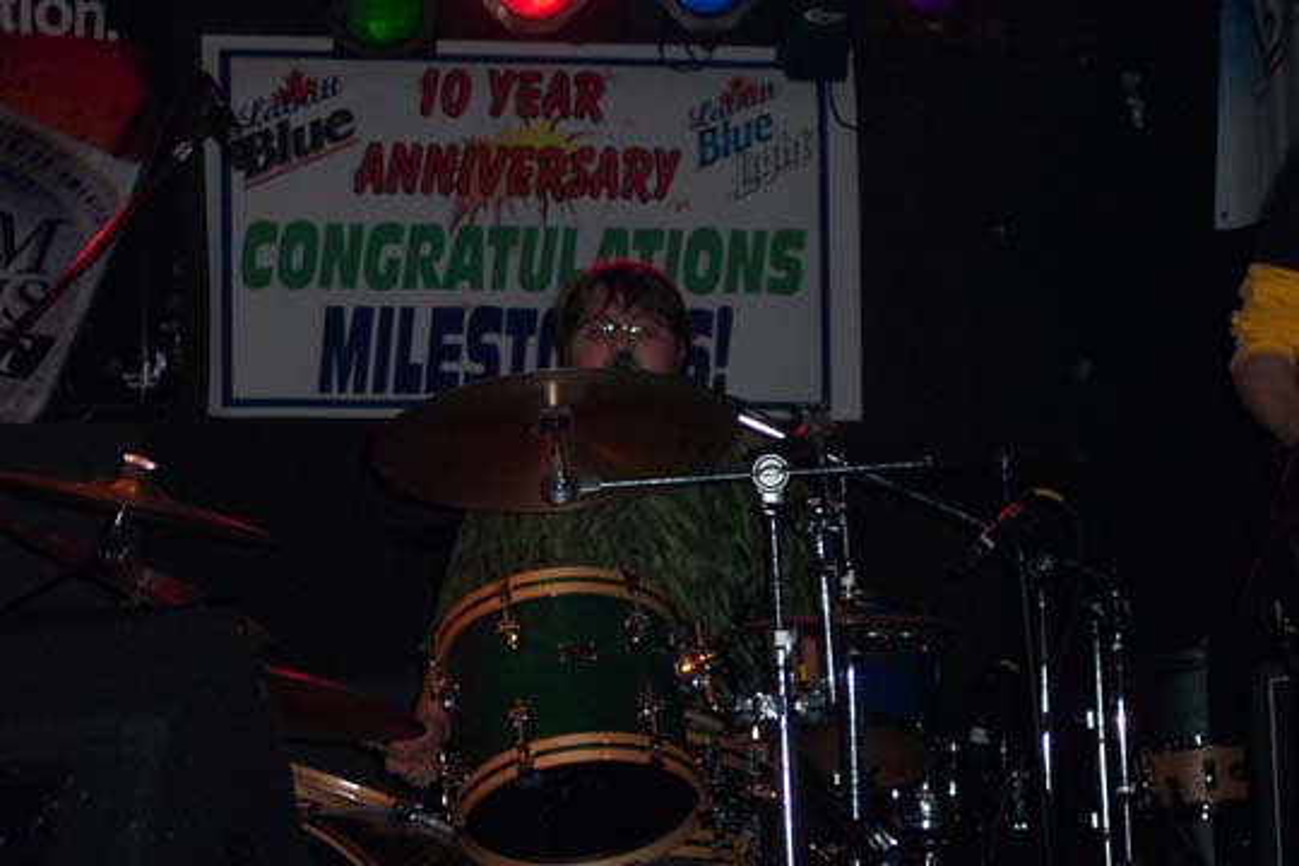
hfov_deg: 20.2
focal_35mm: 101
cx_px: 650
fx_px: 3644
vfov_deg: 13.6
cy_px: 433
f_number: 4.8
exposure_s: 1/90
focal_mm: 21.3
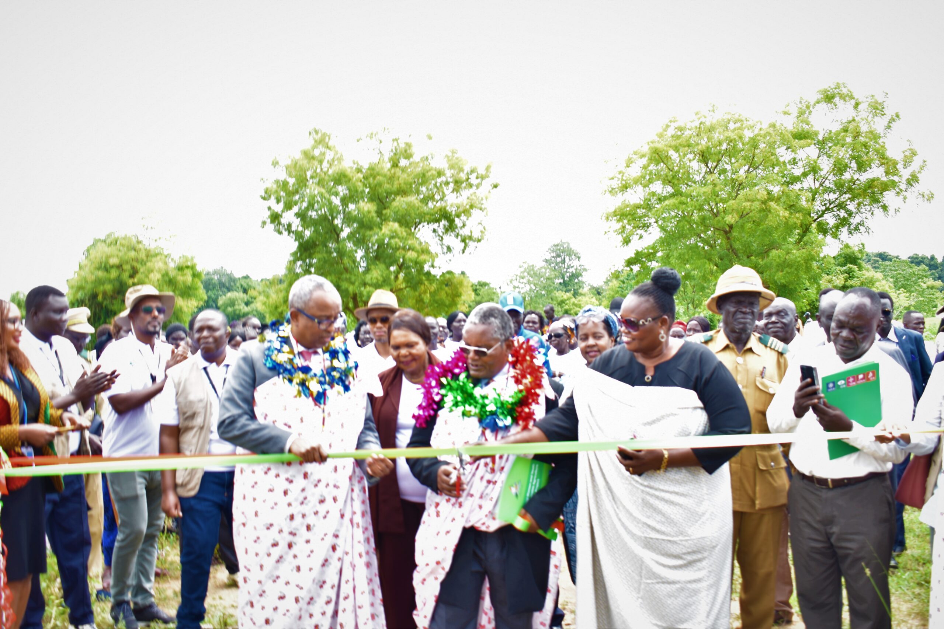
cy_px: 314
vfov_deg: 36.9
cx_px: 472
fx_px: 944
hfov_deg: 53.1
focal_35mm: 36
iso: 100
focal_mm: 24
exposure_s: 1/50
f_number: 5.6
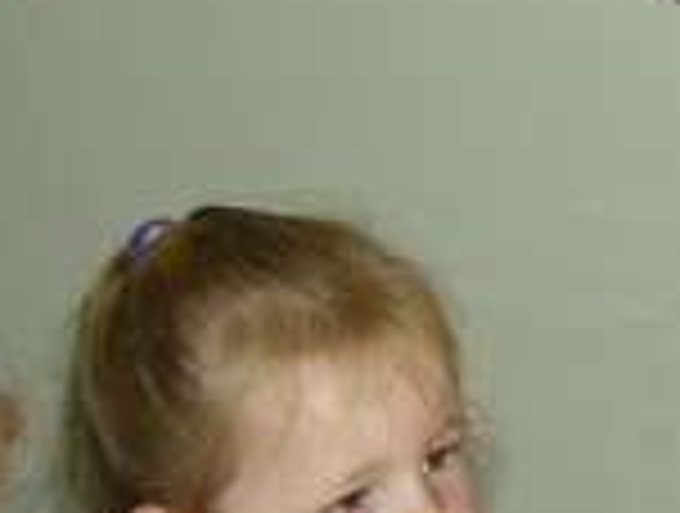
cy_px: 436
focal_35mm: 148
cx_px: 1000
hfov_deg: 12.7
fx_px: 2914
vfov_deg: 10.0
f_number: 2.8
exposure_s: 1/60
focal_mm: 5.8
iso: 100
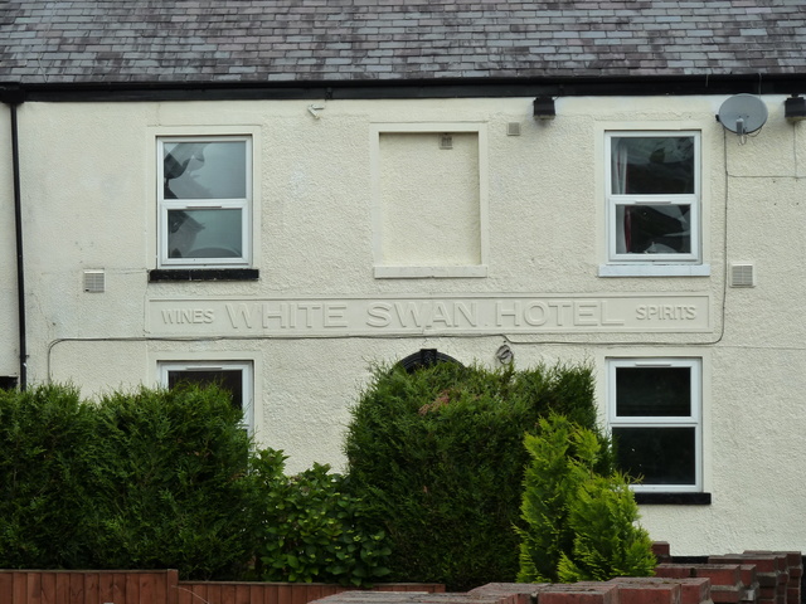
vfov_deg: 11.6
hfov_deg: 15.4
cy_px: 302
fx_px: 2980
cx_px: 403
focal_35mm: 128
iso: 125
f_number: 4.4
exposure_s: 1/200
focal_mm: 21
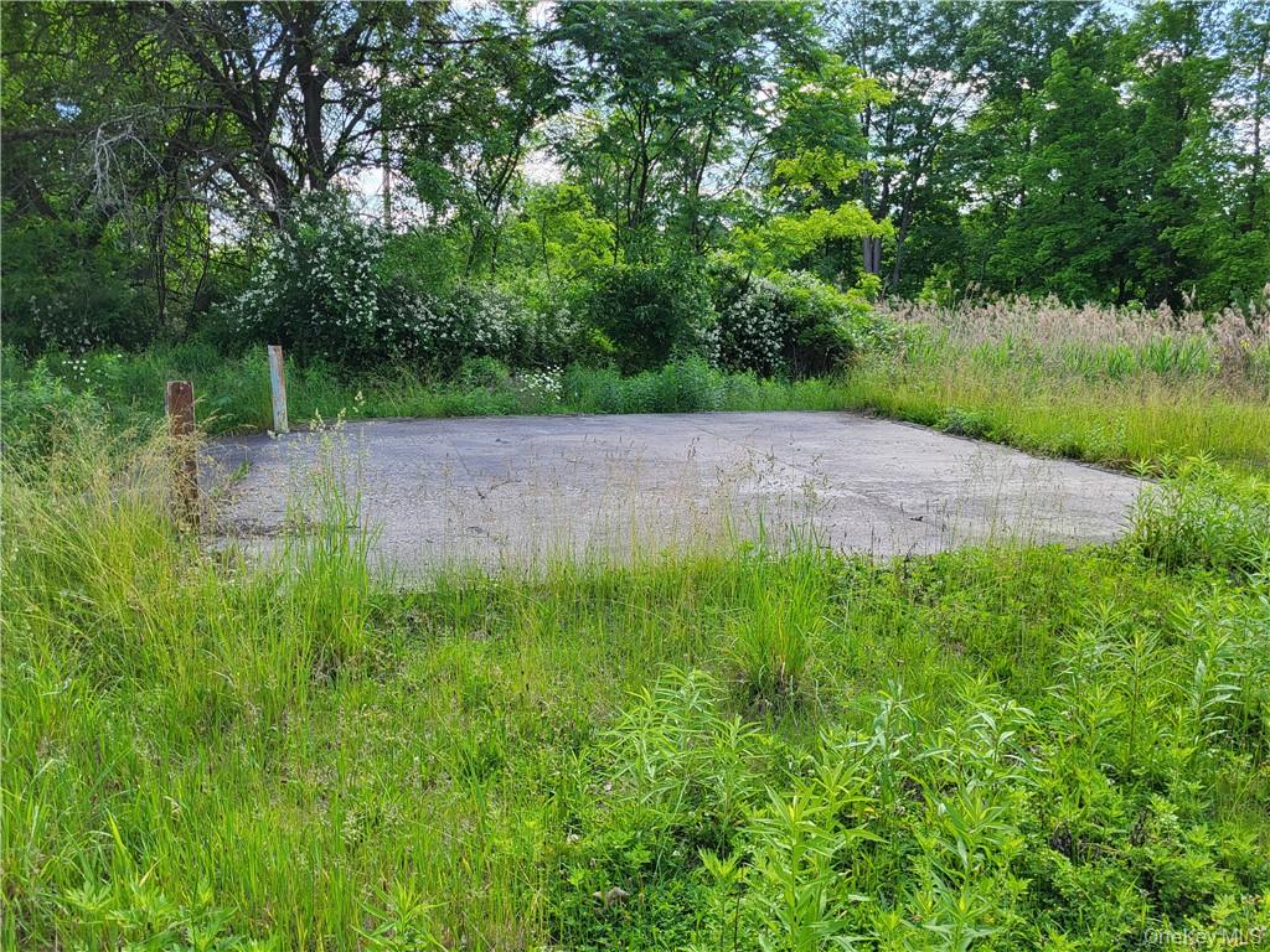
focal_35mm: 26
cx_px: 635
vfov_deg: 53.1
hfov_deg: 67.3
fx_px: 954
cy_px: 476
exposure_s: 1/385
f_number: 1.8
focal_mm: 5.4
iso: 40
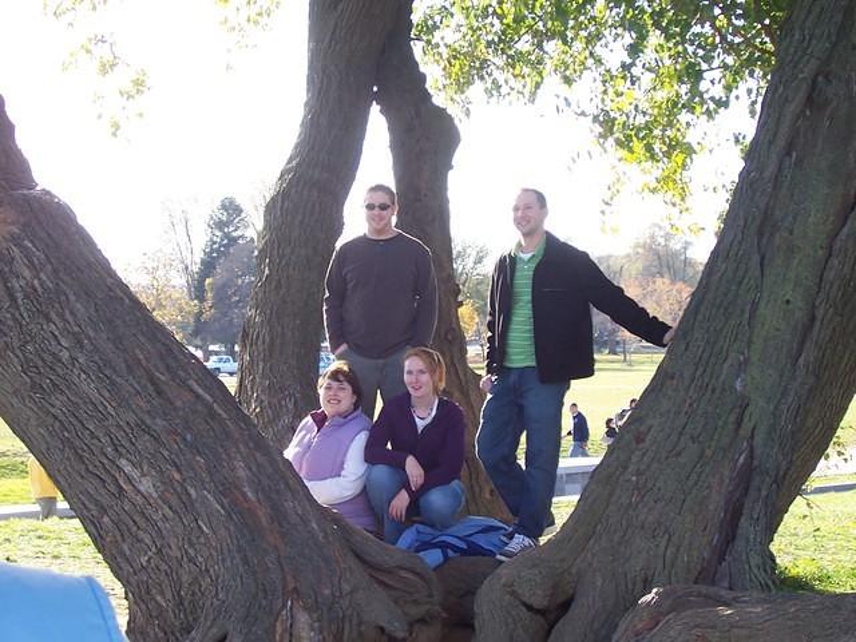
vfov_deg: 25.7
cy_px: 321
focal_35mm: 57
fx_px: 1410
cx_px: 428
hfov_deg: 33.8
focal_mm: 8.6
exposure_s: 1/180
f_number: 3.4
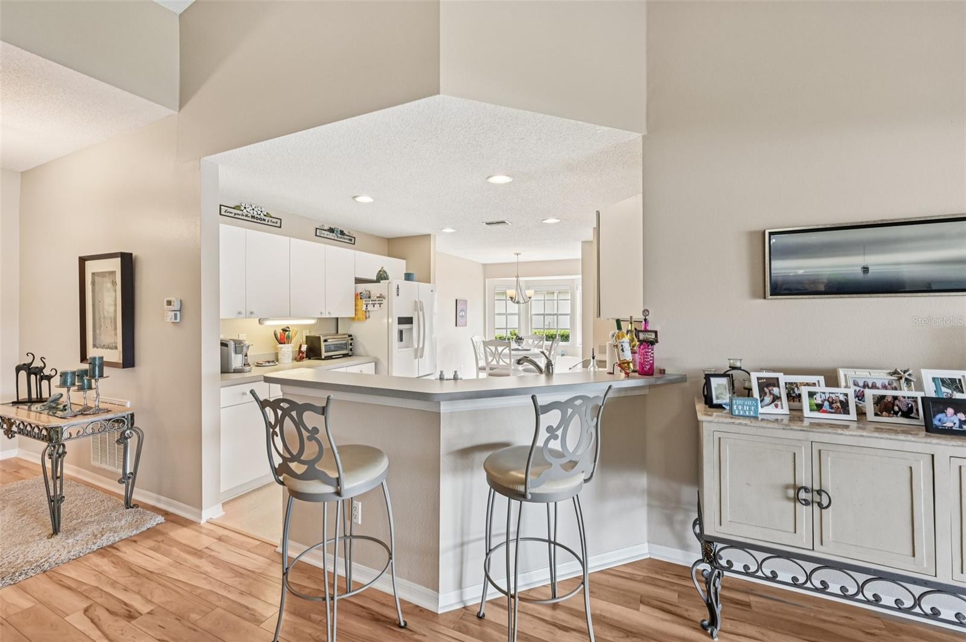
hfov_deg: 100.5
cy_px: 321
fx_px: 402
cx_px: 483
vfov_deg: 77.2
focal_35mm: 15
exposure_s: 1/40
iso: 400
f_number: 8
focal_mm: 15
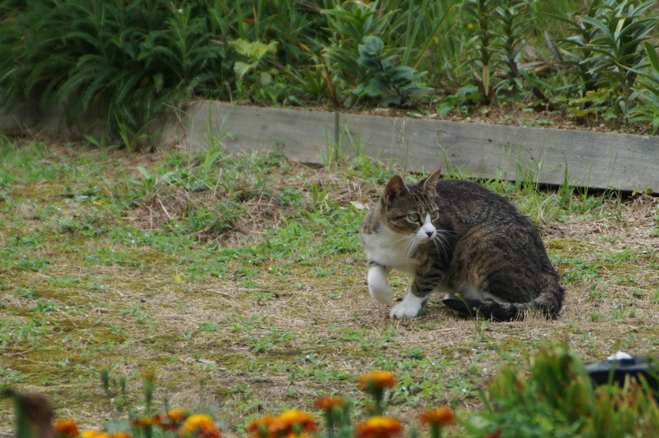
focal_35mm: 382
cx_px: 393
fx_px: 6984
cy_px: 264
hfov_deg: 5.4
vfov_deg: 3.6
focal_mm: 200
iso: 200
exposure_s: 1/320
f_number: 6.3
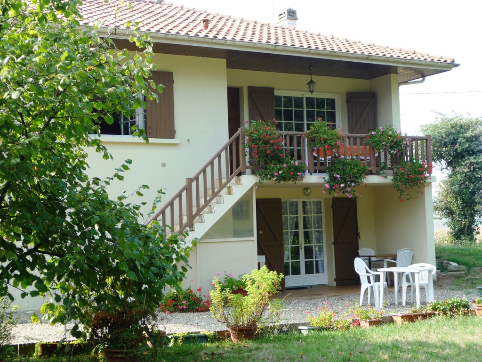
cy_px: 181
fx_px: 766
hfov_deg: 34.9
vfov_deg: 26.6
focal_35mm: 55
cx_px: 241
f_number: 4.3
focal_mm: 9.3
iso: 100
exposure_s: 1/125
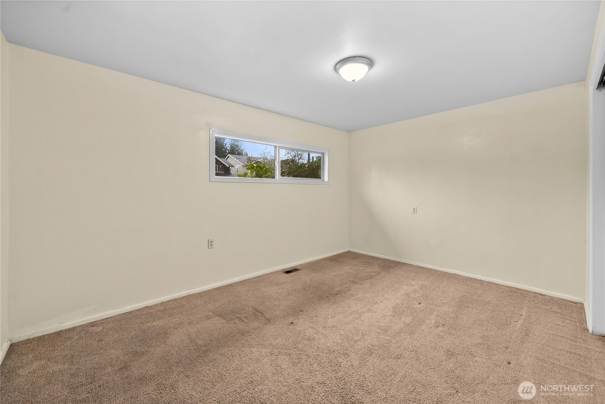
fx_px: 219
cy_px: 202
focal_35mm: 13
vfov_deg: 85.5
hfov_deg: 108.3
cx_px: 302
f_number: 7.1
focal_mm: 13
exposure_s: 1/3
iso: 1000
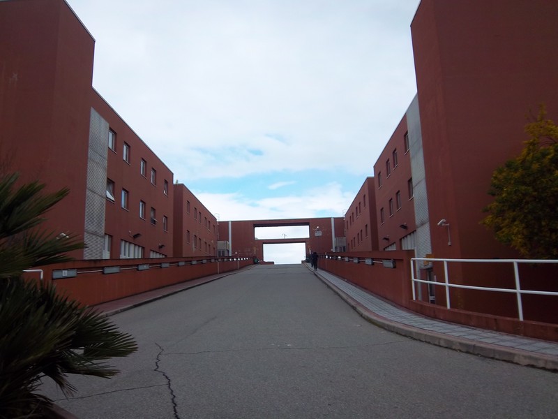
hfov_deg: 63.4
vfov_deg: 49.7
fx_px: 451
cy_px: 210
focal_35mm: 28
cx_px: 279
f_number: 7.86
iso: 64
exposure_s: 1/160
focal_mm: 5.05
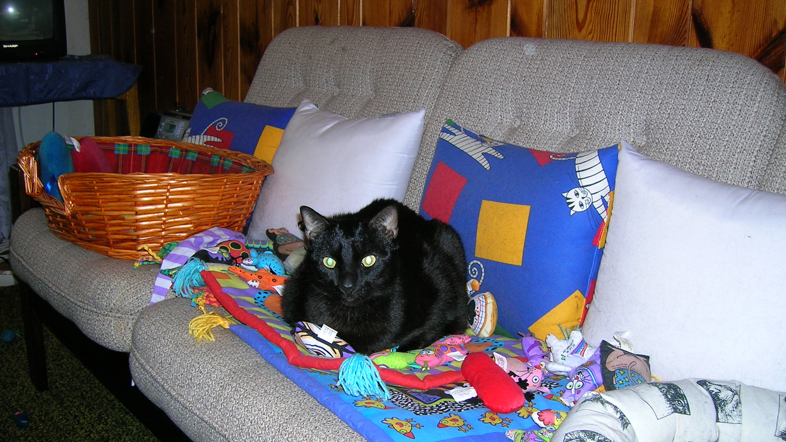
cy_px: 279
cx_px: 384
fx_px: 792
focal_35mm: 38
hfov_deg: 52.8
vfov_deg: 31.1
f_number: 2.9
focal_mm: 5.7
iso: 50
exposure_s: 1/60.1
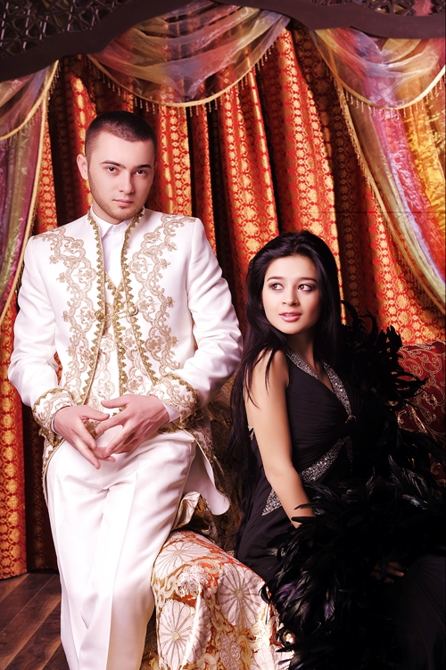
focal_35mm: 58
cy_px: 335
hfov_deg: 23.4
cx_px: 223
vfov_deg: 34.5
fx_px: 1079
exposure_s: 1/125
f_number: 6.3
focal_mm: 58
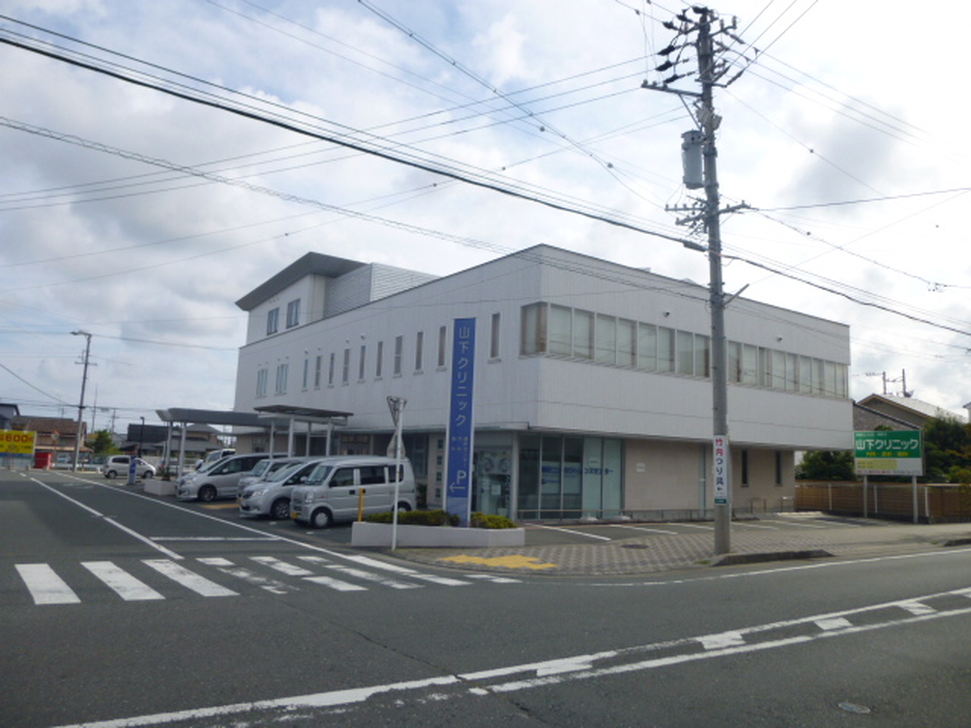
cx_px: 486
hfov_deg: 69.4
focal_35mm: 25
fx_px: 701
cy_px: 364
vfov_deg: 54.9
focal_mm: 4.5
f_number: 9
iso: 100
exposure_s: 1/160
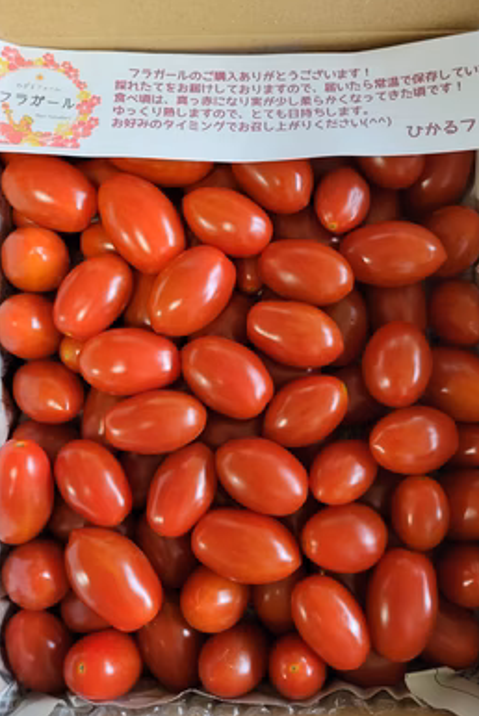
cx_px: 258
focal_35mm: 28
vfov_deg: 65.4
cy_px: 365
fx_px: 558
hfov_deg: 46.4
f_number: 1.8
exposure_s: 1/50
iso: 500
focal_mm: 5.4
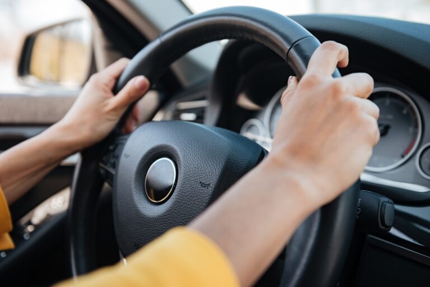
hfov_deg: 43.6
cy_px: 144
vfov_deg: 29.9
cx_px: 215
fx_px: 537
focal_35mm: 45
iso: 320
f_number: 3.2
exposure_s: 1/320
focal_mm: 45
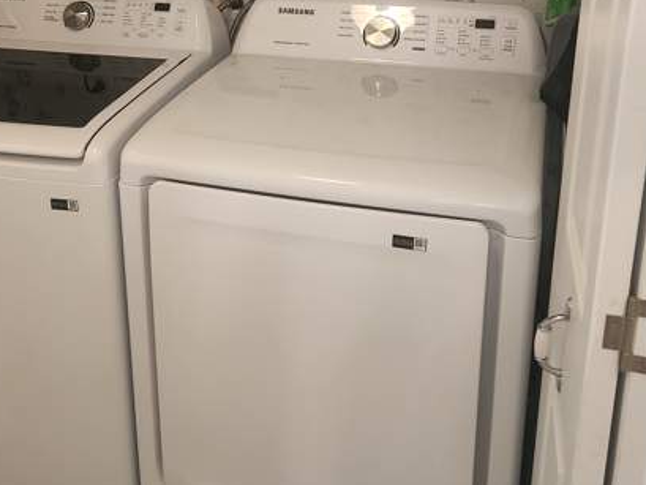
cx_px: 254
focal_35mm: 45
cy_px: 109
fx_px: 840
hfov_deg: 41.8
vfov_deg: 31.5
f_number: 1.8
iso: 400
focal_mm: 5.4
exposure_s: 1/120
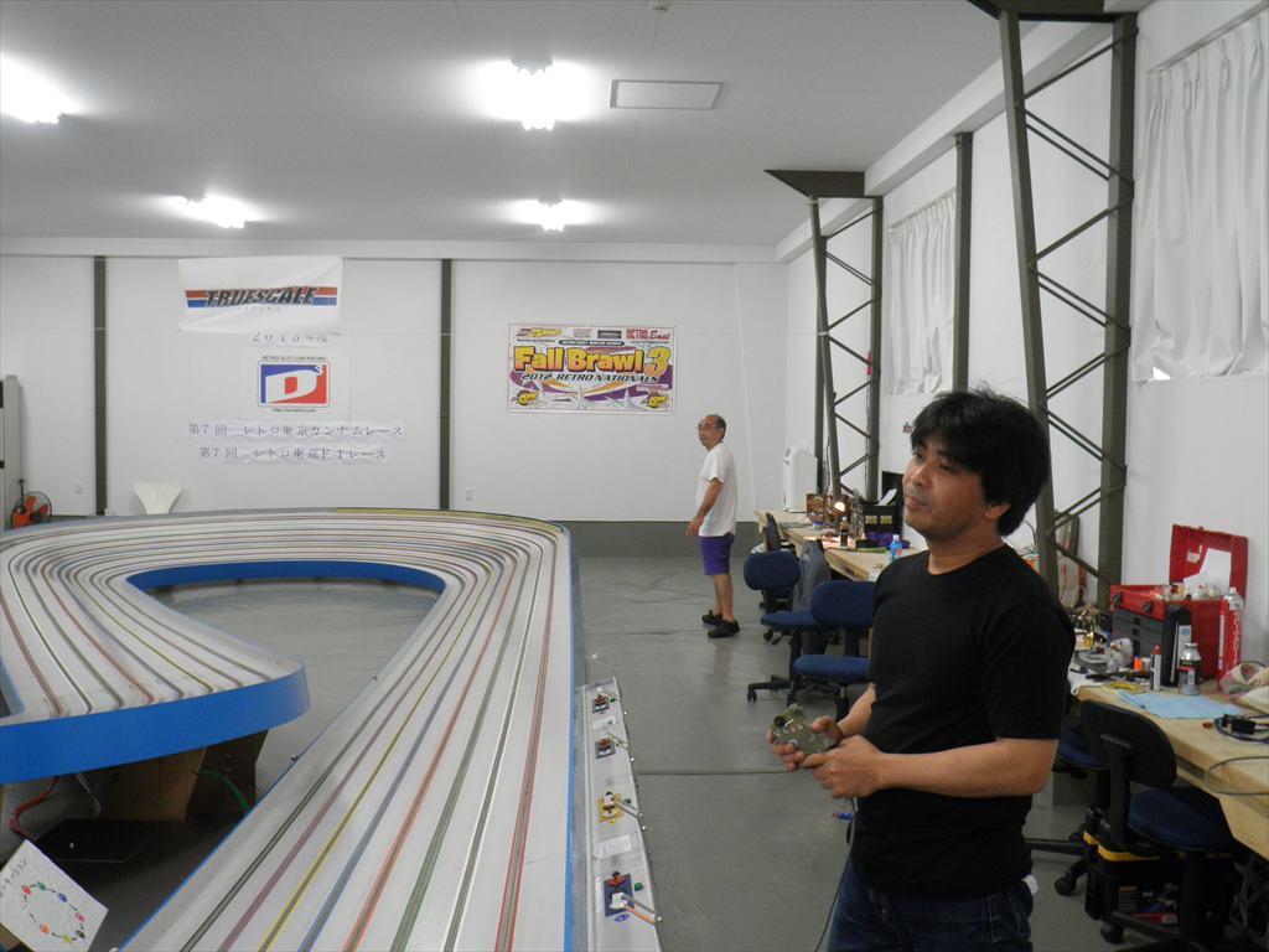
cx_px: 634
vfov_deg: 41.8
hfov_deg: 54.0
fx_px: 1246
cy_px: 476
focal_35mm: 34
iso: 200
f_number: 3.5
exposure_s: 1/20
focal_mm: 6.1
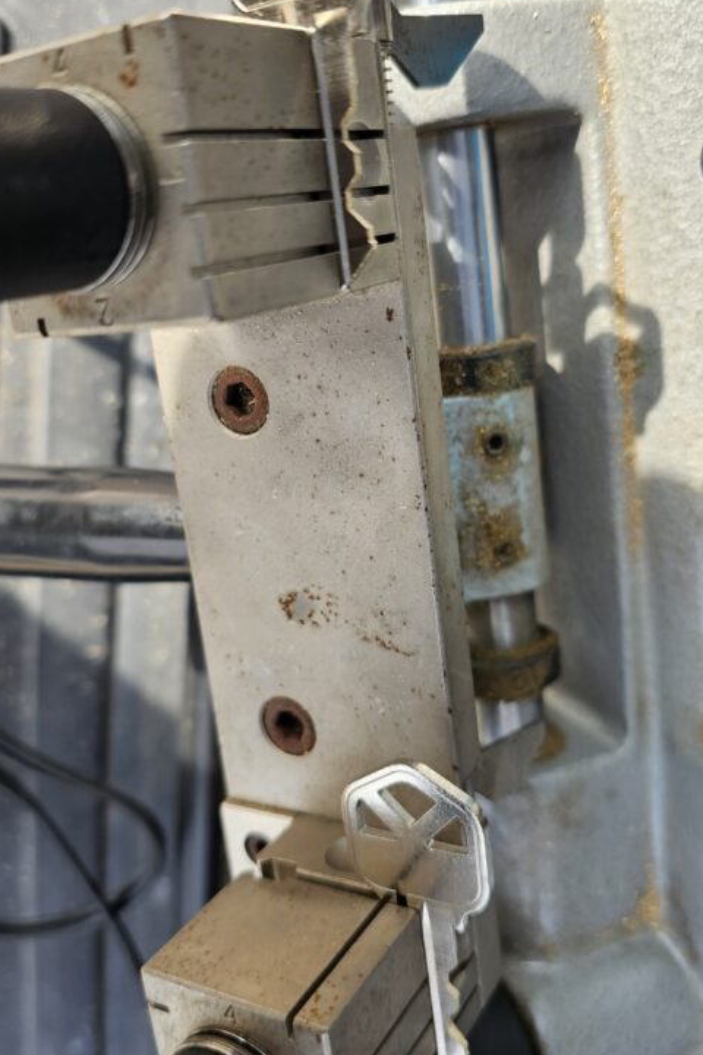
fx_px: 996
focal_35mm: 34
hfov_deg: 38.9
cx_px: 331
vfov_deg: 55.8
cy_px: 522
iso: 20
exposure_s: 1/218
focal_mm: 6.3
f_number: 1.7
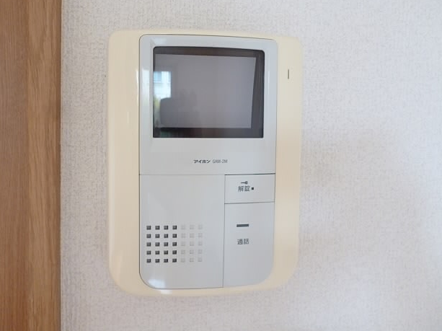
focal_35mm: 32
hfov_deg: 56.8
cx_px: 205
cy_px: 145
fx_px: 408
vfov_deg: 44.0
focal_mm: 5
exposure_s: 1/30
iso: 400
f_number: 3.1
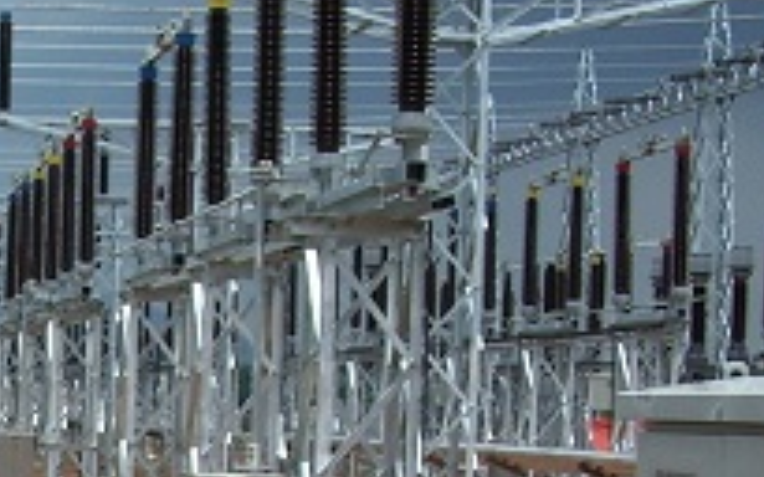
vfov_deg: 10.8
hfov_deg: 16.9
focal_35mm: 116
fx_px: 2415
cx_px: -253
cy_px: 753
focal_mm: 5.8
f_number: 4.3
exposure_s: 1/400
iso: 50
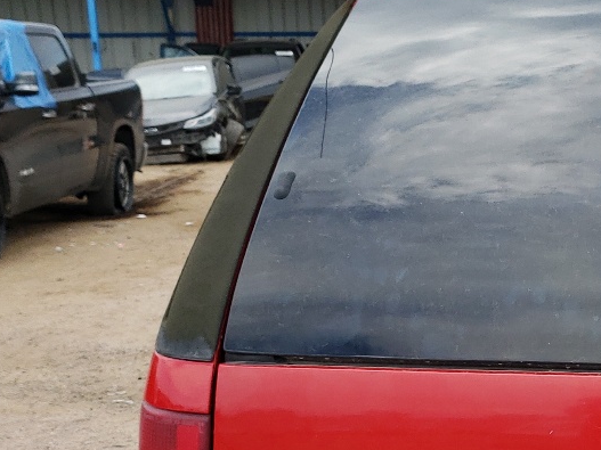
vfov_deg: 18.2
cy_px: 450
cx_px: 708
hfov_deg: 22.8
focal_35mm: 79
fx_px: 1371
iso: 50
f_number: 1.5
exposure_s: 1/769
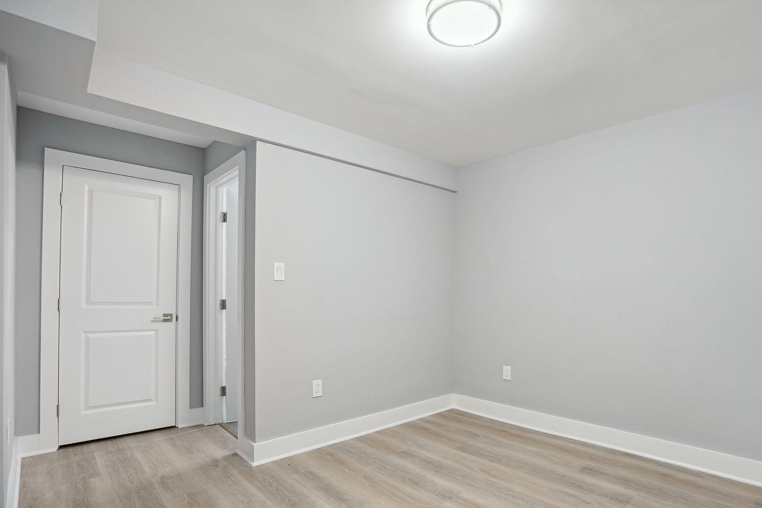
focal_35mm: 18
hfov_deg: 89.8
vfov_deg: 67.2
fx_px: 381
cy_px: 281
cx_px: 412
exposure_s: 1/25
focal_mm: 16
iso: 800
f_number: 8
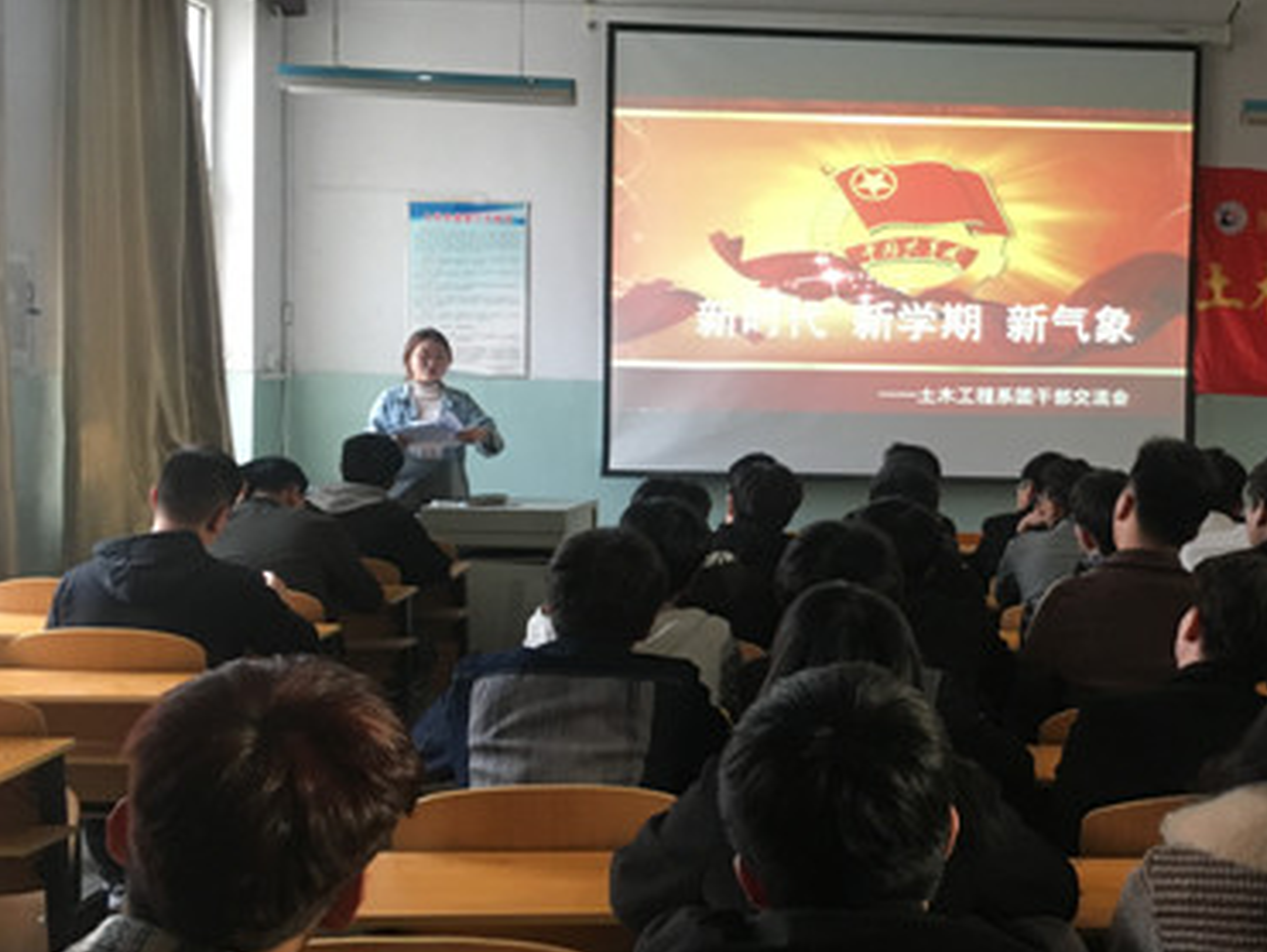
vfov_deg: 30.9
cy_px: 438
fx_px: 1721
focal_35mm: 47
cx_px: 993
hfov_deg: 39.0
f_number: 2.2
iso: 200
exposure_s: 1/33
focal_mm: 4.15
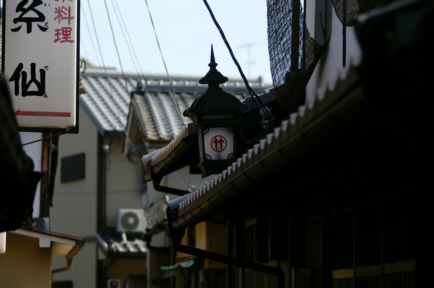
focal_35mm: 150
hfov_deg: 13.7
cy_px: 144
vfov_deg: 9.1
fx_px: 1806
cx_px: 217
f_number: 2.8
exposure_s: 1/2000
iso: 125
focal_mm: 100
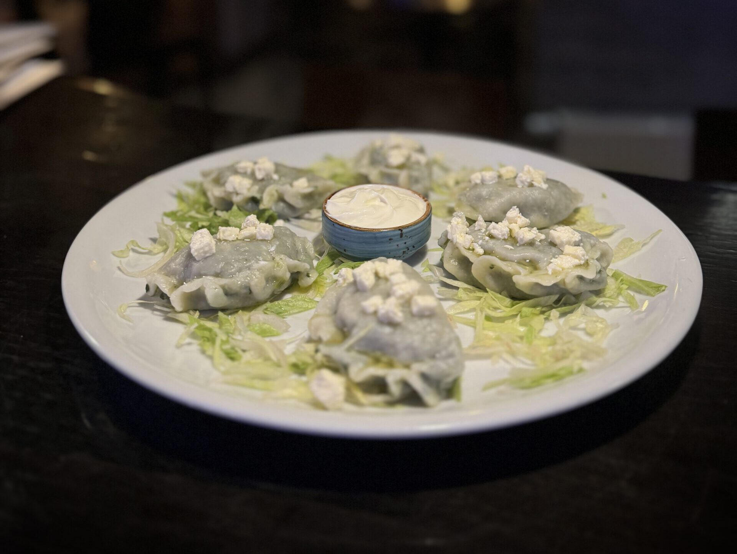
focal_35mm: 24
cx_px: 368
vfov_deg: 56.9
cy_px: 277
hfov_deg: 71.6
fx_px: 511
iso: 200
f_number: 1.78
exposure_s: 1/50
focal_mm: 6.76
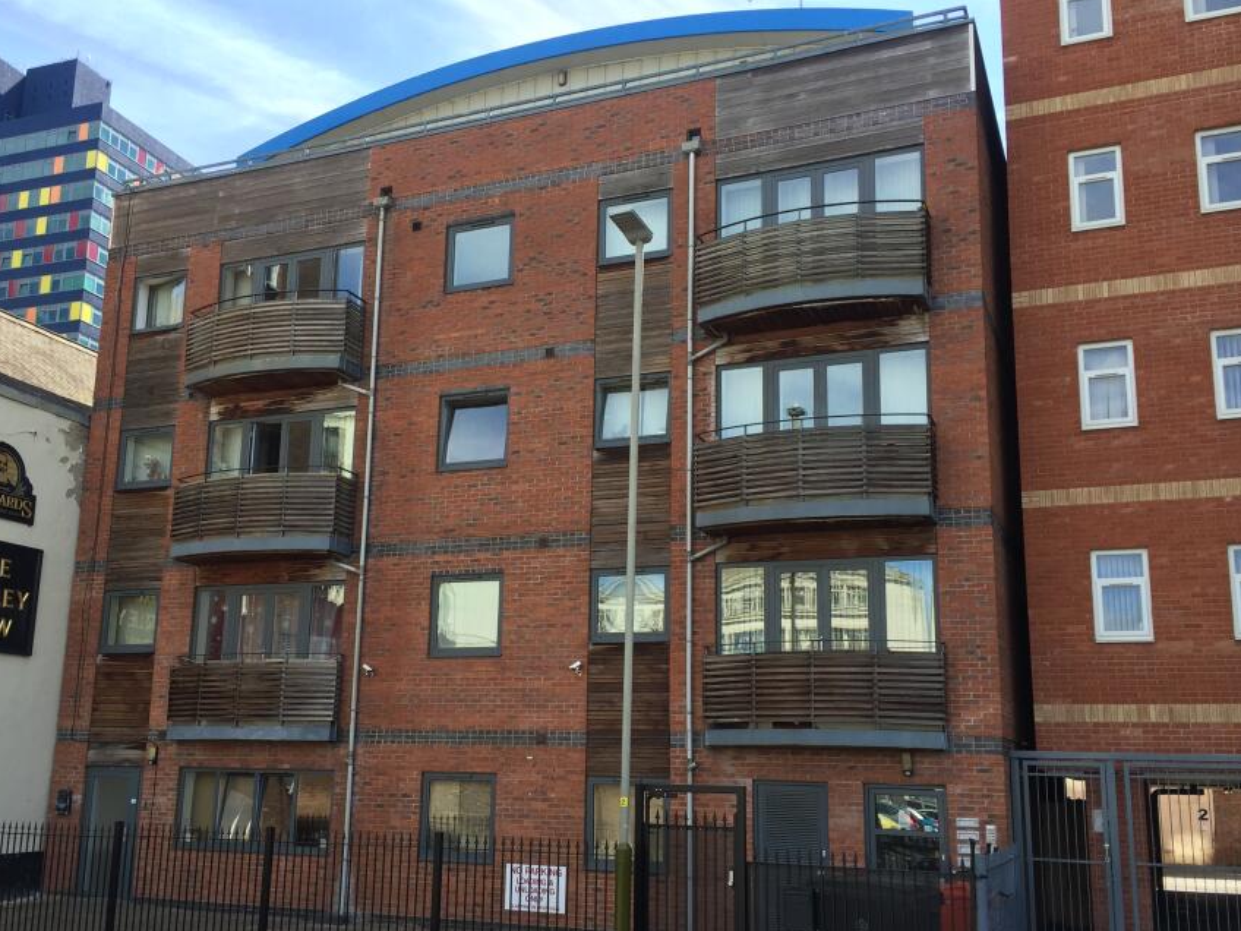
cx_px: 571
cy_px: 514
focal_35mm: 35
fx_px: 1255
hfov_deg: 52.6
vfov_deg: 40.6
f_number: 2.2
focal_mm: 4.15
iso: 32
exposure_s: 1/557
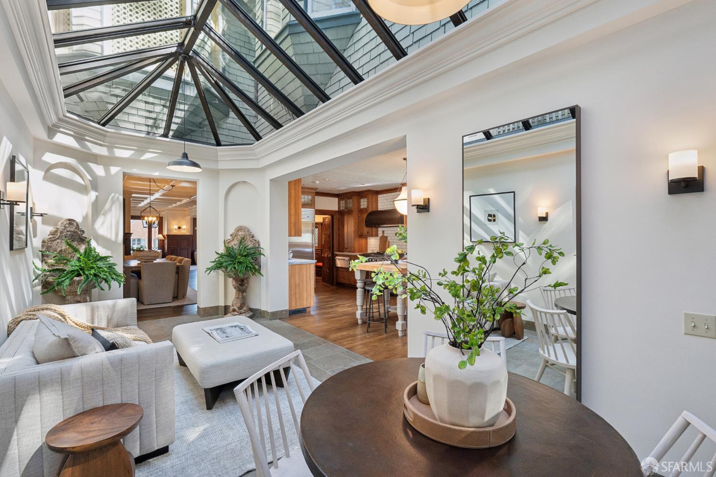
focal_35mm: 16
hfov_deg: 96.7
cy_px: 238
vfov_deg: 73.7
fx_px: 318
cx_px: 358
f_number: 8
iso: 1600
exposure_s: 1/160
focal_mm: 16
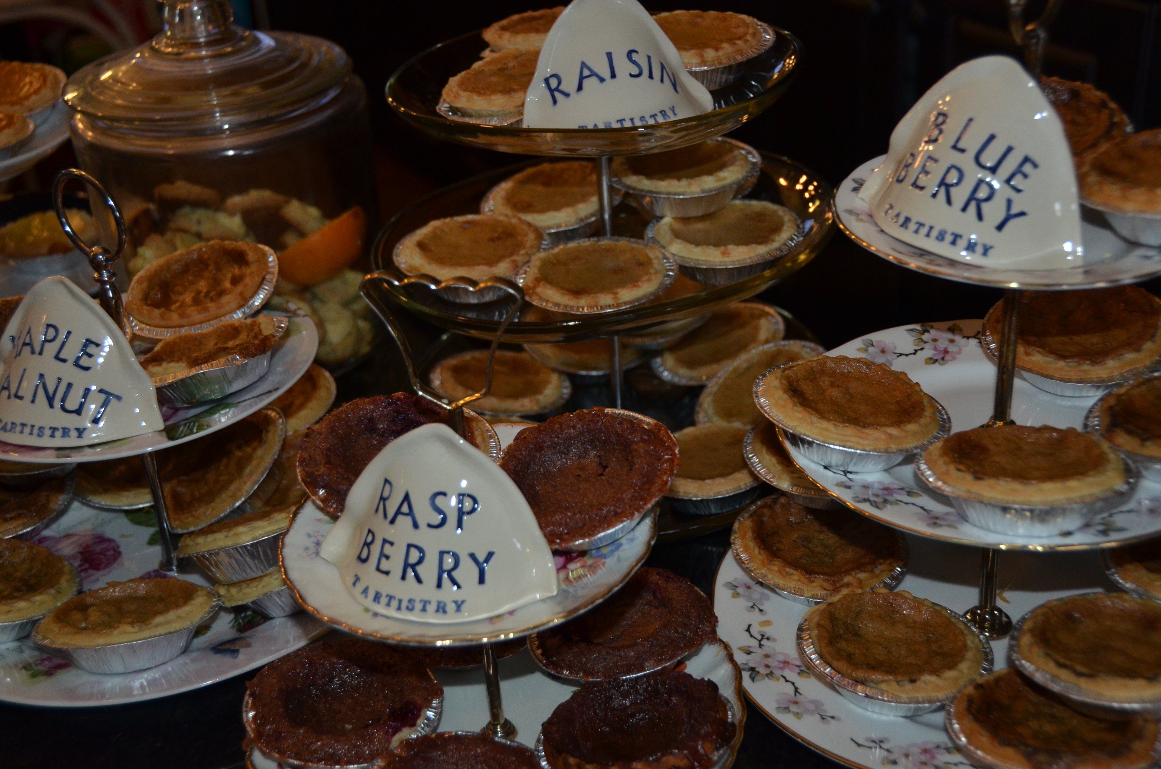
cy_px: 384
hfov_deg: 41.2
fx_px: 1545
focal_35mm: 48
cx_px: 580
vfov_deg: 28.0
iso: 800
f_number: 4.2
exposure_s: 1/60
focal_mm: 32
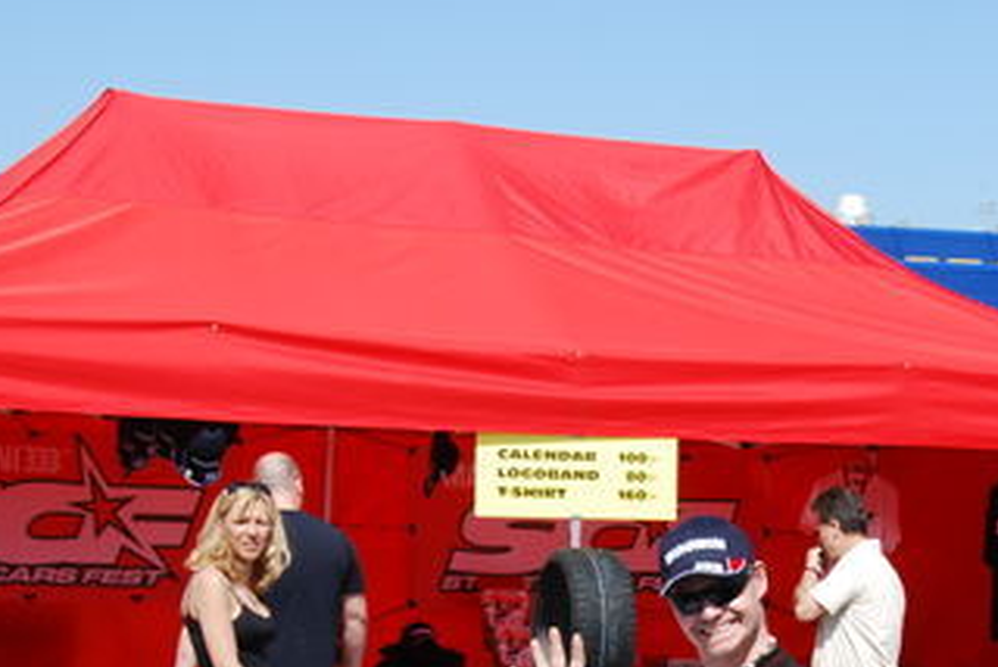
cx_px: 730
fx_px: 2997
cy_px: 617
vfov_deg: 12.6
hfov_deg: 18.8
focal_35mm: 108
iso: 100
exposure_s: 1/250
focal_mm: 36
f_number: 8
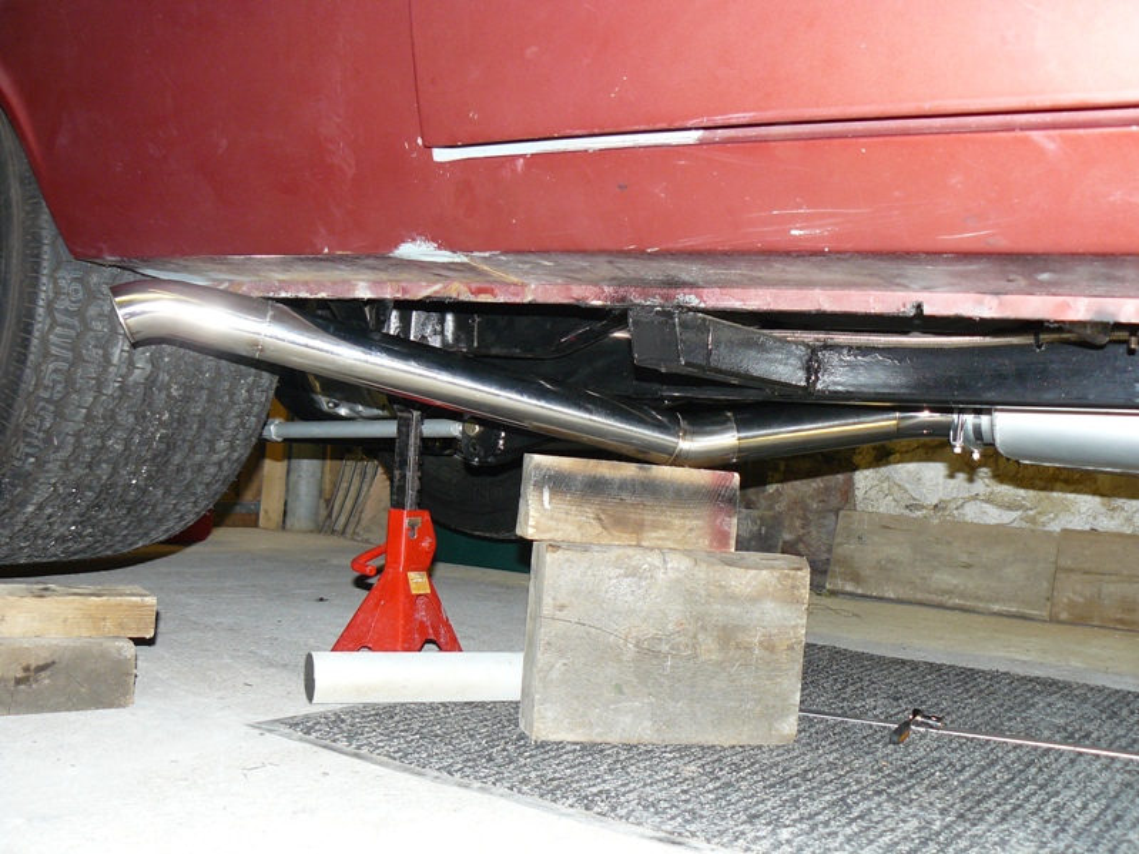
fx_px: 1184
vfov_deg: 39.6
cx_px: 570
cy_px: 427
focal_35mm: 36
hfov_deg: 51.4
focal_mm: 6
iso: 160
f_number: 2.8
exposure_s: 1/30
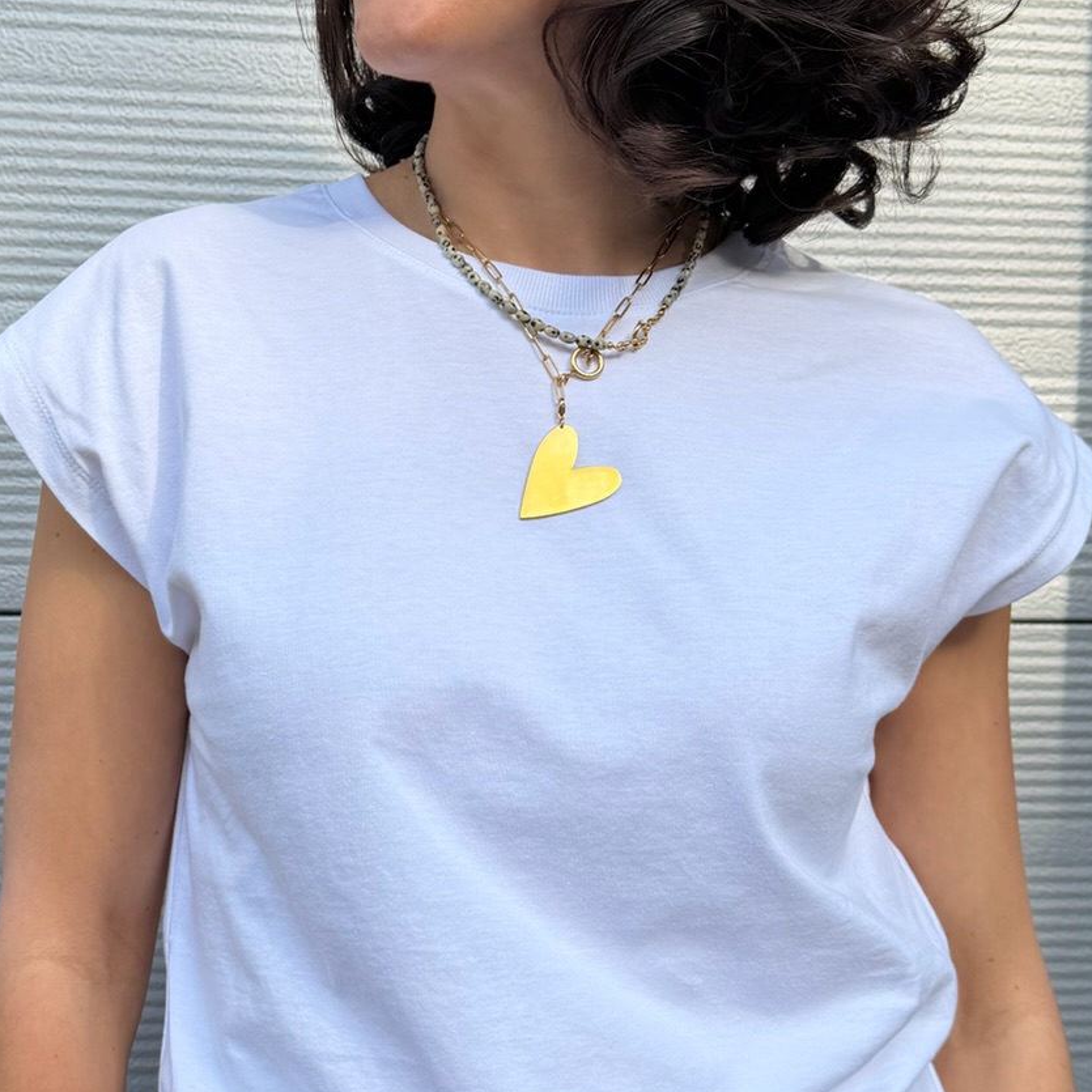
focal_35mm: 52
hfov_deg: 32.6
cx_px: 392
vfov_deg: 32.6
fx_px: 1856
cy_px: 687
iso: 80
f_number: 1.78
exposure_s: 1/1106
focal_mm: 6.76
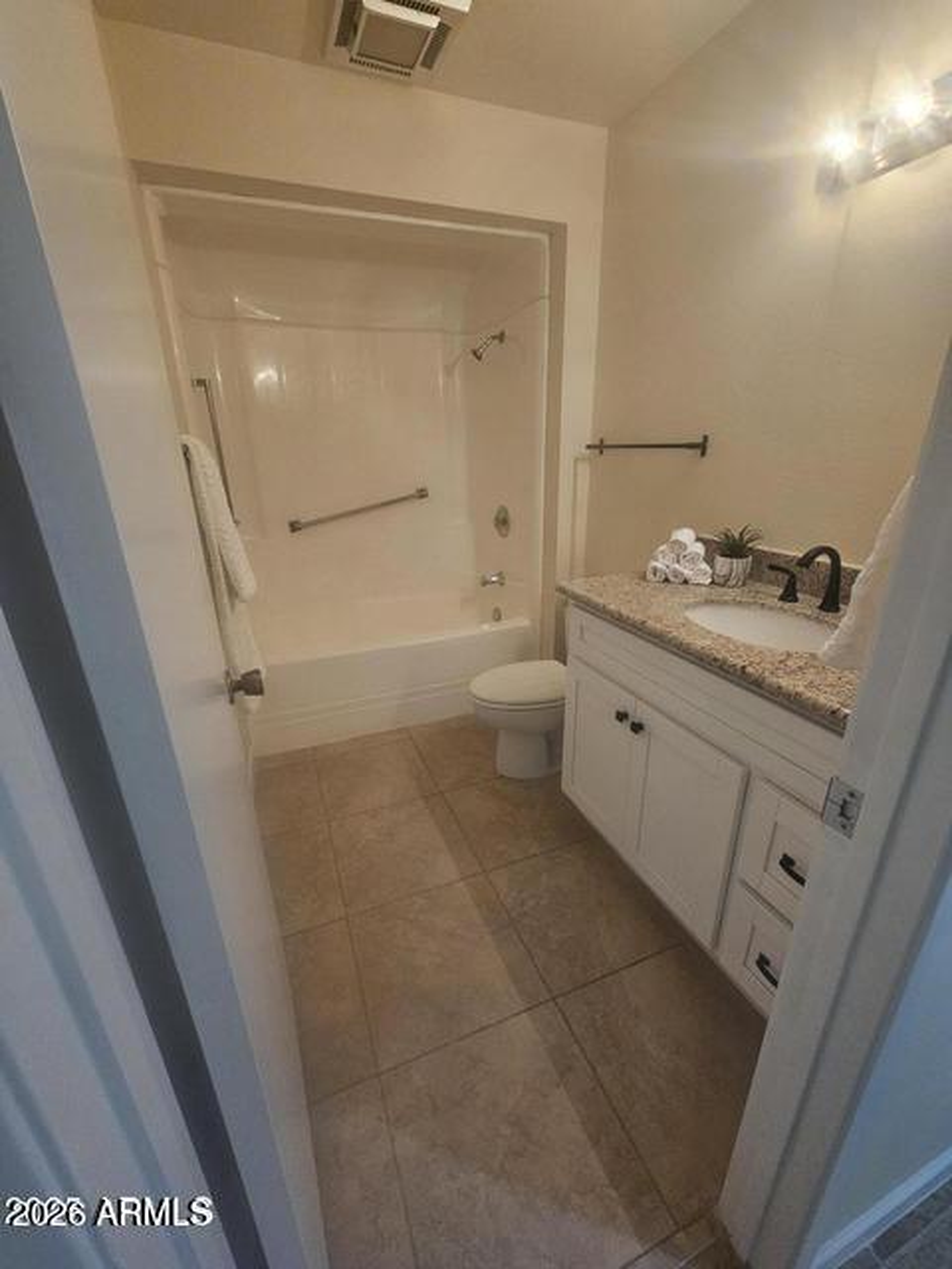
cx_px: 476
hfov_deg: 89.9
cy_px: 634
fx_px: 477
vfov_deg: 106.2
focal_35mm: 13
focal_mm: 2.2
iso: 250
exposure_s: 1/60
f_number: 2.2
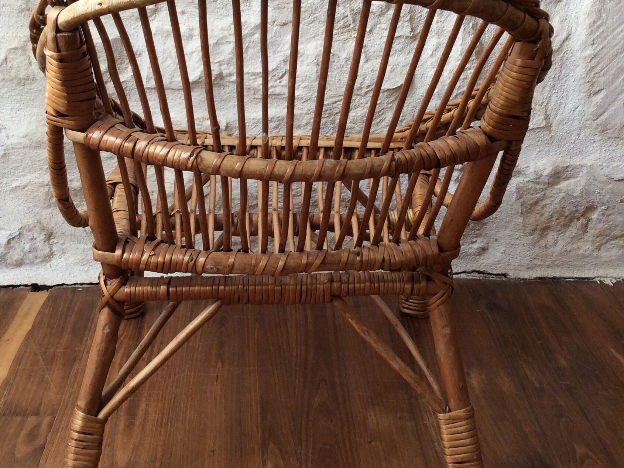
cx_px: 301
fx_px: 883
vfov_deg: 29.6
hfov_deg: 38.9
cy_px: 192
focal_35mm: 49
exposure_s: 1/100
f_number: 2.4
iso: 50
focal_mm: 3.3
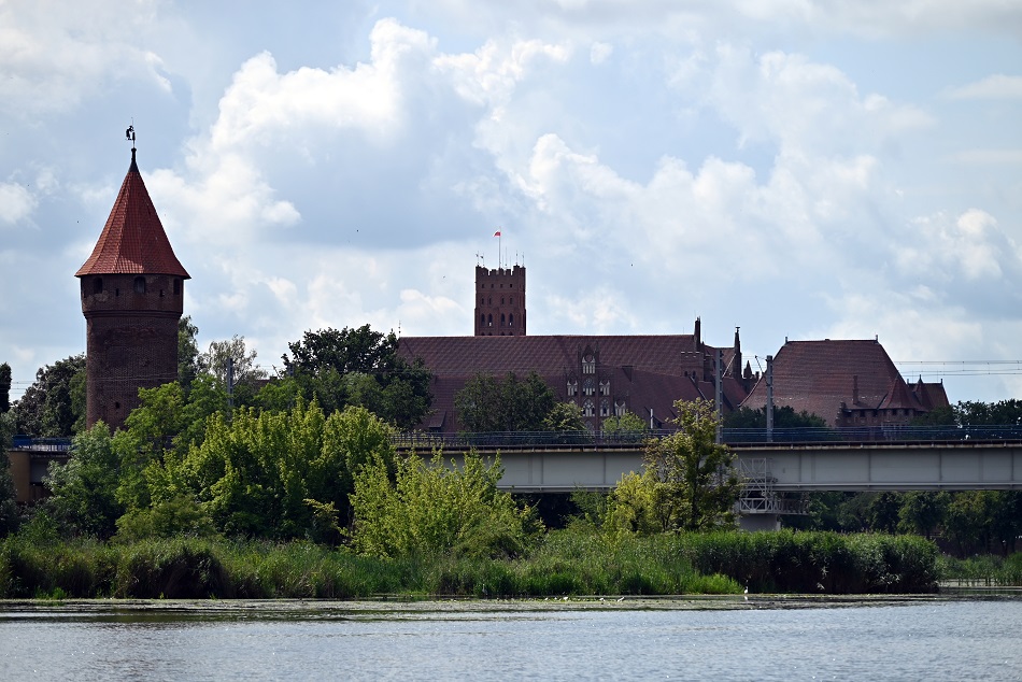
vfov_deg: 10.2
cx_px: 511
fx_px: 3833
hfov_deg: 15.2
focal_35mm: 135
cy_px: 341
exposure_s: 1/2500
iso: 200
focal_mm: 135
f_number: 5.6
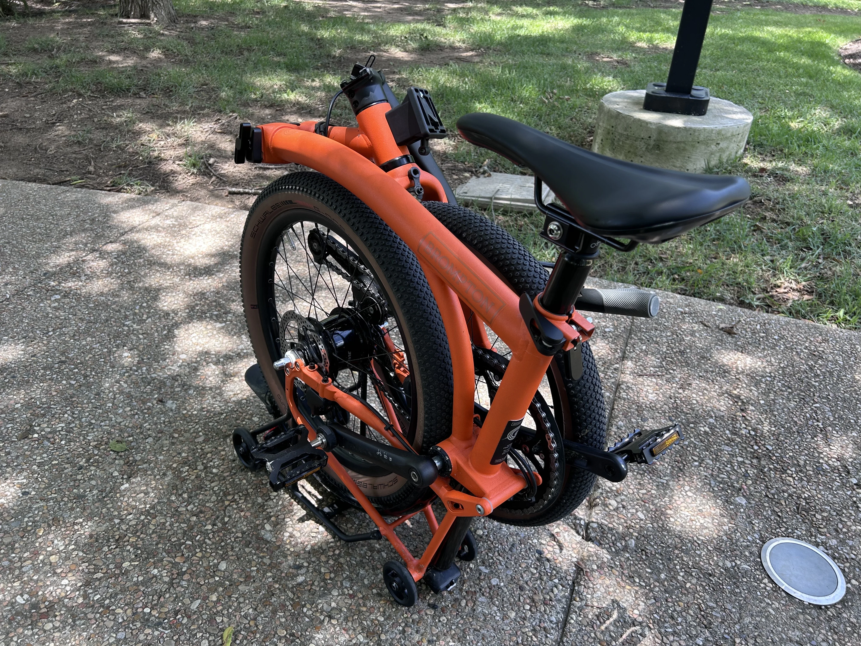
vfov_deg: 53.1
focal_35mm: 26
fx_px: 647
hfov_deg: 67.3
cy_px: 323
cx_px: 430
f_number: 1.5
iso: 40
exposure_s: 1/233
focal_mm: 5.7
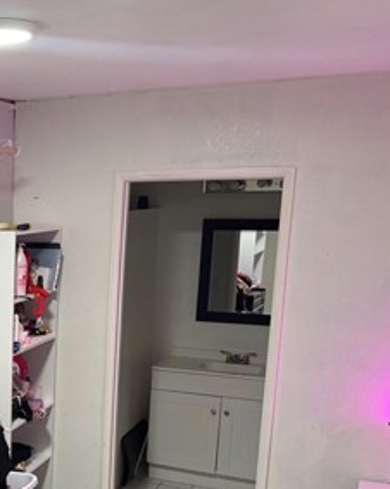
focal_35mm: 53
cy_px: 387
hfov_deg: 25.7
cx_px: -74
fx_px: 766
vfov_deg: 34.4
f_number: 1.78
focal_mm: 6.76
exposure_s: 1/60
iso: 250
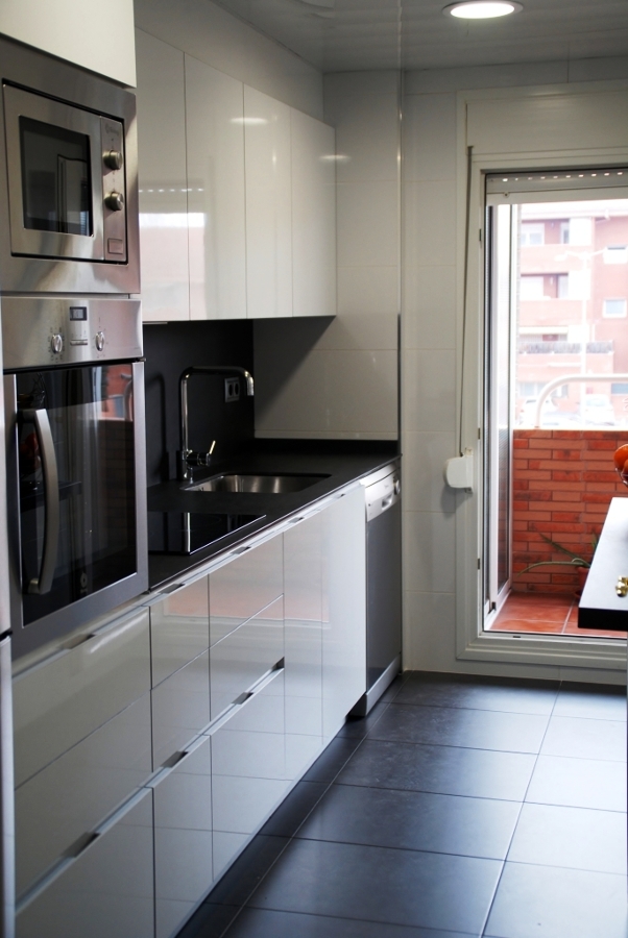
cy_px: 469
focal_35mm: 52
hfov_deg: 25.8
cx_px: 314
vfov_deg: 37.8
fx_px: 1370
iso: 200
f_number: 4.2
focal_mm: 35
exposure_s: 1/40
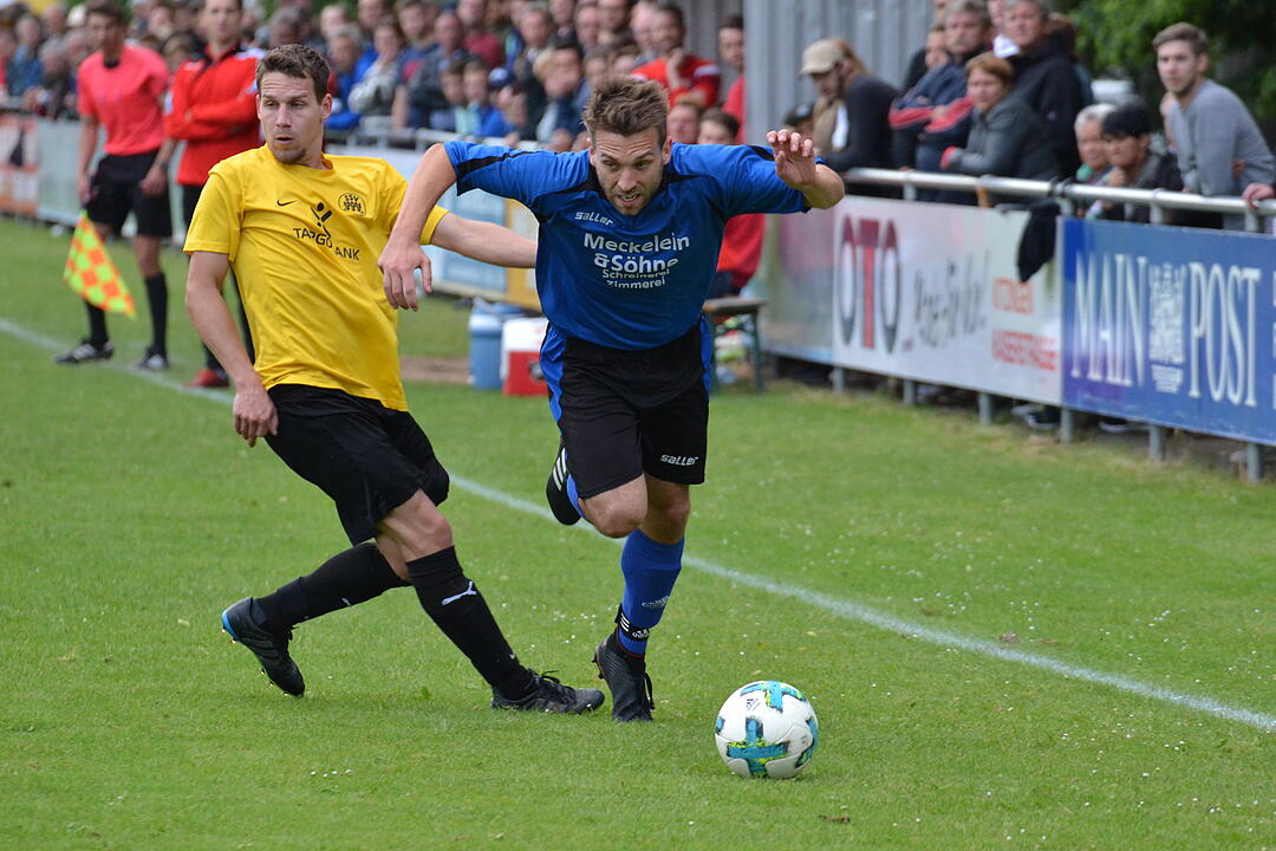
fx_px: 11164
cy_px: 426
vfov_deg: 4.4
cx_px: 638
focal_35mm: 315
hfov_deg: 6.5
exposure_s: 1/500
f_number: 5.3
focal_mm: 210
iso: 1400
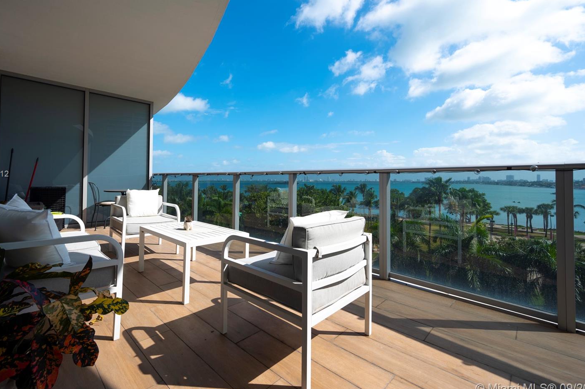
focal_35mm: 16
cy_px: 175
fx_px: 260
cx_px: 277
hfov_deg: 96.7
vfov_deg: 73.4
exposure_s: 1/500
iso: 100
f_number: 8
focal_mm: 14
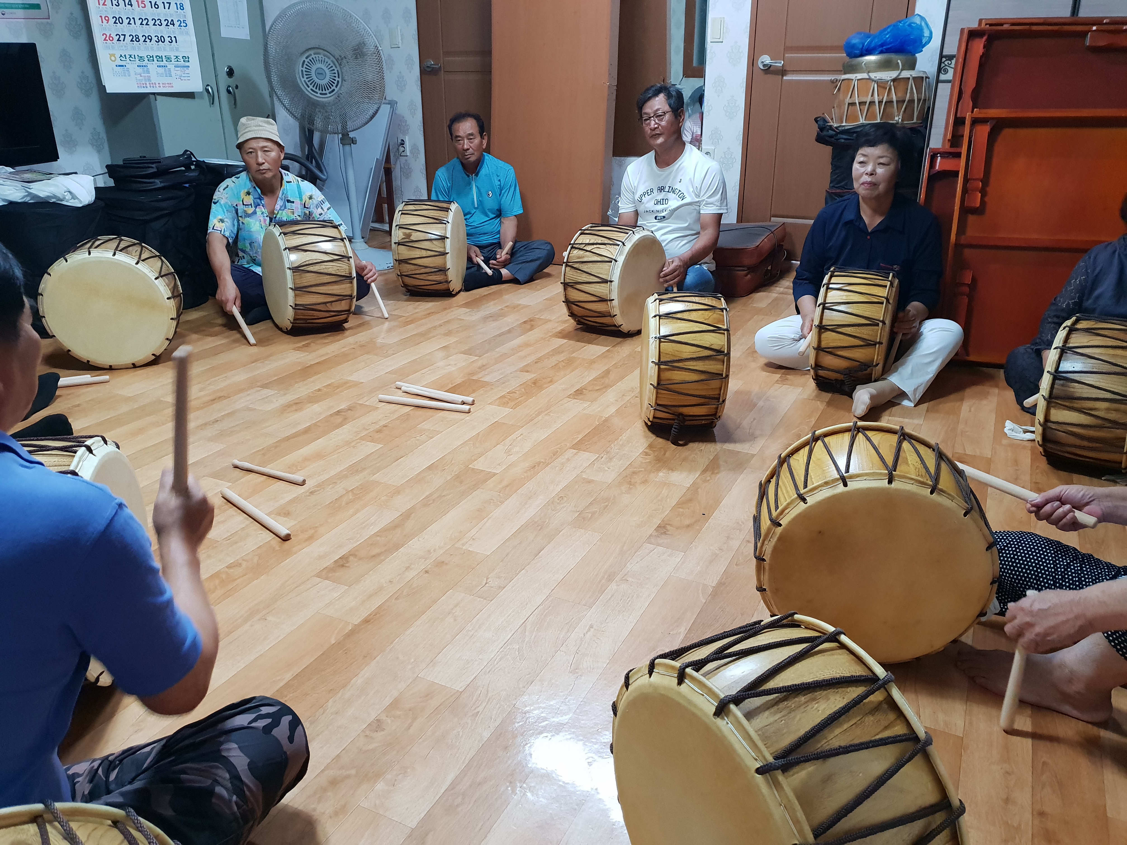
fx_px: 846
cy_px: 422
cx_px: 564
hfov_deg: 67.3
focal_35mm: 26
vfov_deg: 53.1
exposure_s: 1/60
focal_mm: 4.3
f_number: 1.5
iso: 320
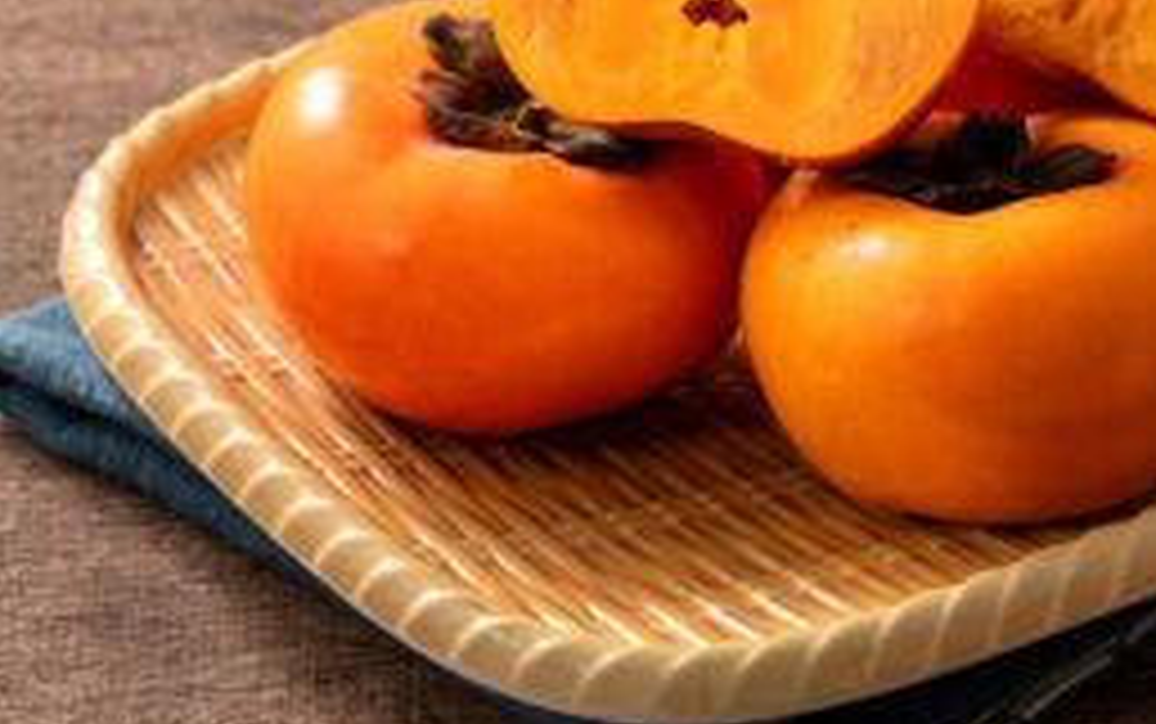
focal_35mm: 204
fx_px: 6431
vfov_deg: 6.4
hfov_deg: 10.3
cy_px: 153
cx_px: 580
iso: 100
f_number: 9
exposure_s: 1/125
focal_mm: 132
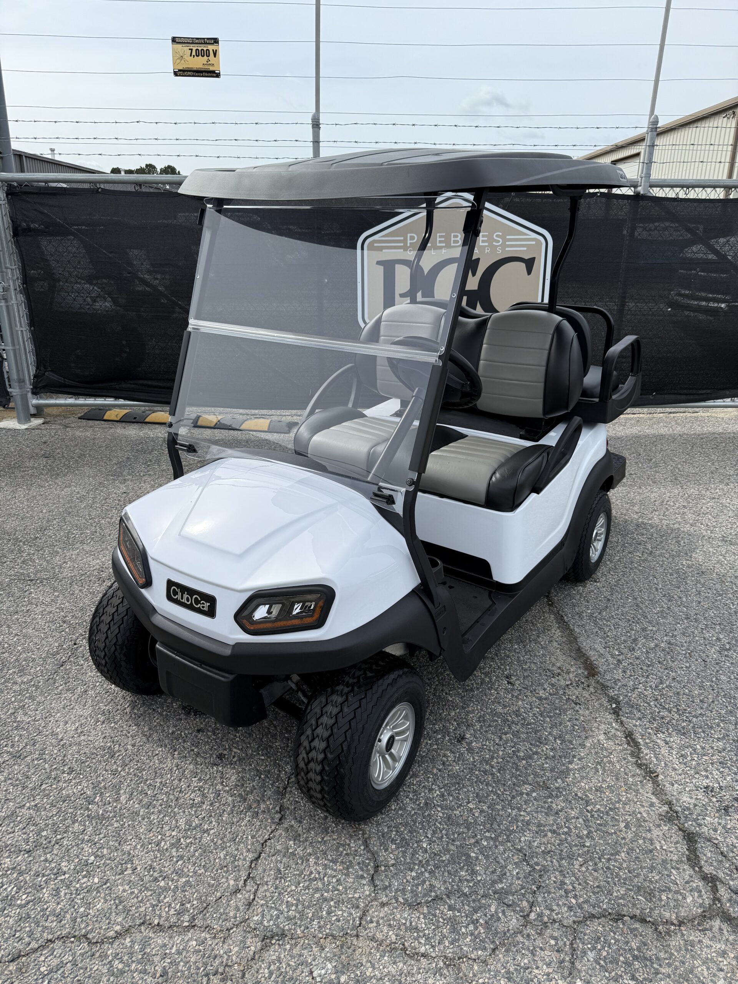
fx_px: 682
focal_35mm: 24
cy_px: 492
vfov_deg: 71.6
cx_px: 369
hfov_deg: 56.8
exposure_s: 1/3759
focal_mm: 6.76
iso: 80
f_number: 1.78
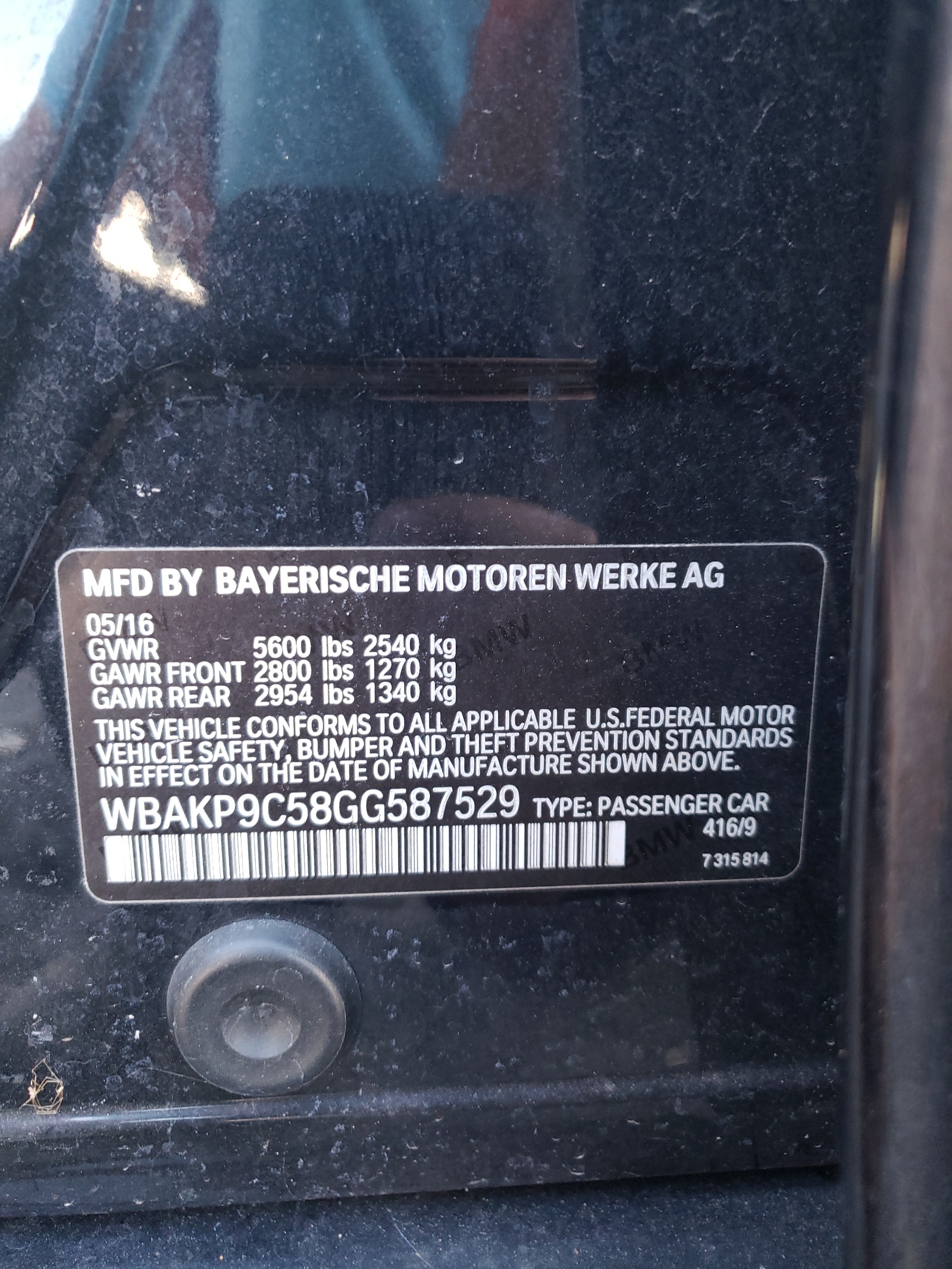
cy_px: 634
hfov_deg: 53.1
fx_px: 953
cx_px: 476
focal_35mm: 26
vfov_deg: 67.3
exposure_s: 1/60.2
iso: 126
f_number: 1.5
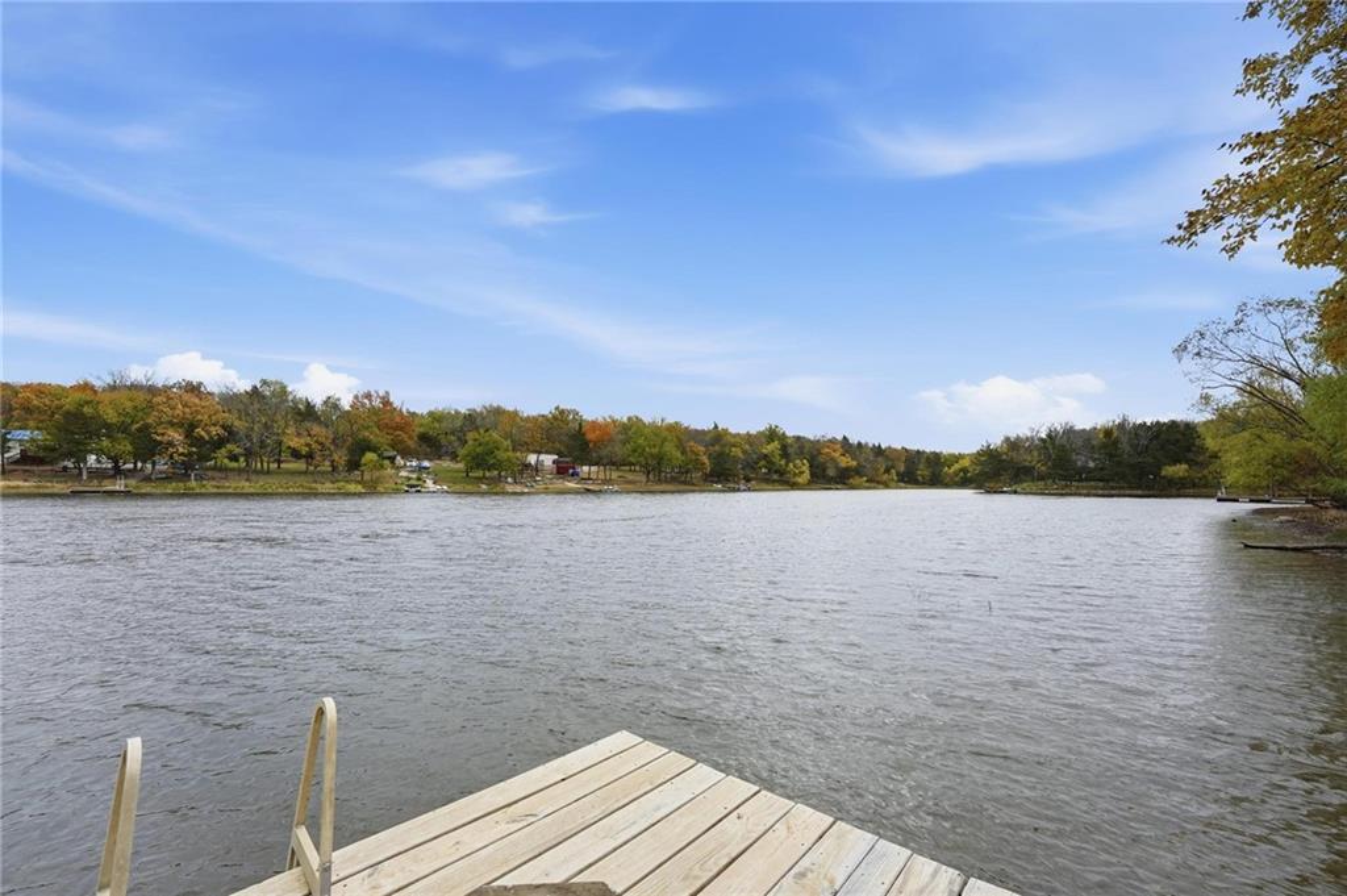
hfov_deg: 104.3
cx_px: 674
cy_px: 448
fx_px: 523
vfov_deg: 81.1
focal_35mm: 14
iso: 400
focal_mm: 14
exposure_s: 1/3200
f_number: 8
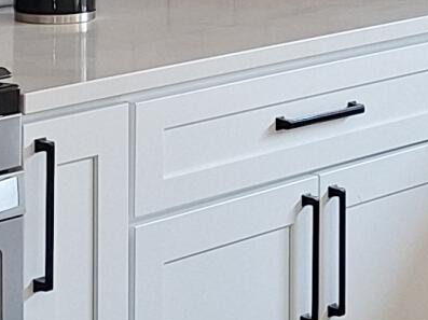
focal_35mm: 174
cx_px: 281
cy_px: -228
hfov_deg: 11.4
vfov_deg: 8.3
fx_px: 2149
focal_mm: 5.54
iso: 40
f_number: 1.8
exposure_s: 1/128
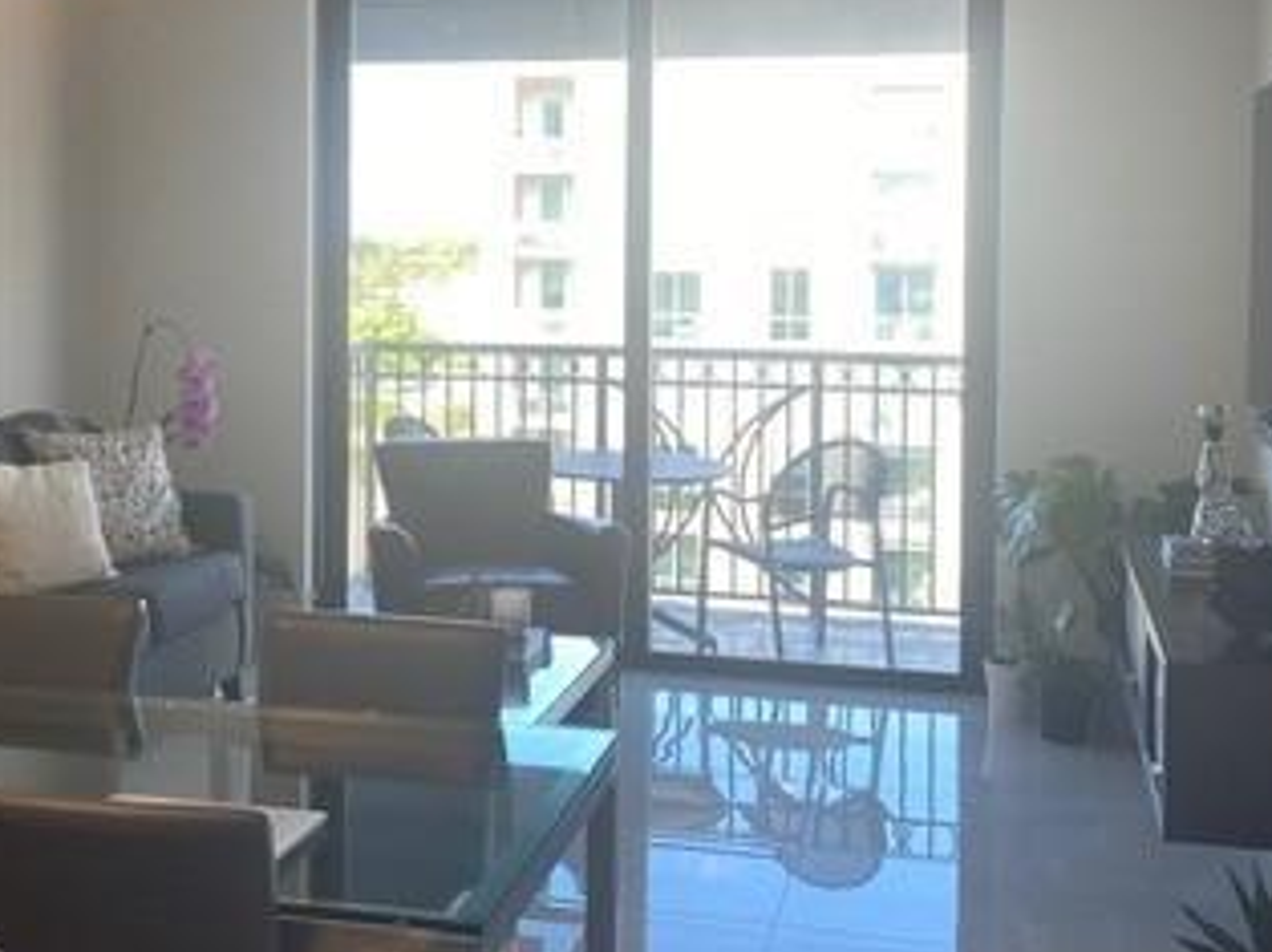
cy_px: 275
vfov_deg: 27.2
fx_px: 1946
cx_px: 425
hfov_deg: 35.8
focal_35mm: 53
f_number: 1.8
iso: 50
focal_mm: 4.25
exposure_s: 1/120
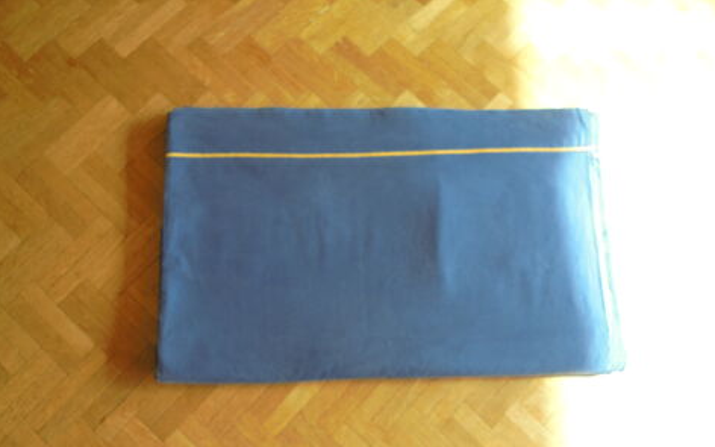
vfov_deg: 44.4
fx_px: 546
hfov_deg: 66.5
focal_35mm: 28
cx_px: 358
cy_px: 259
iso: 100
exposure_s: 1/40
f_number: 3.5
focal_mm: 4.6
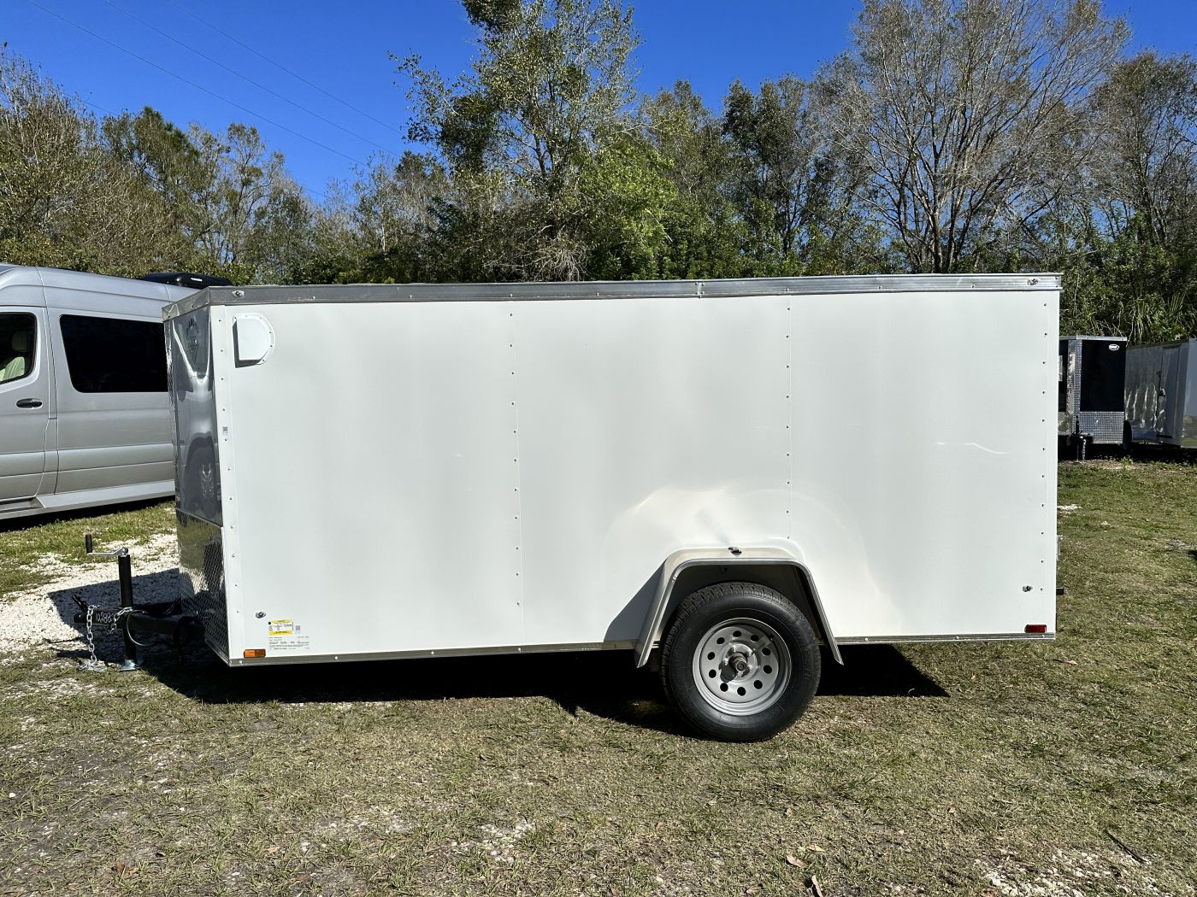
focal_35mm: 24
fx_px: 830
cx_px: 598
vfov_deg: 56.8
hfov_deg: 71.6
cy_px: 448
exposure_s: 1/13699
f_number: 1.78
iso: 80
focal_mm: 6.86
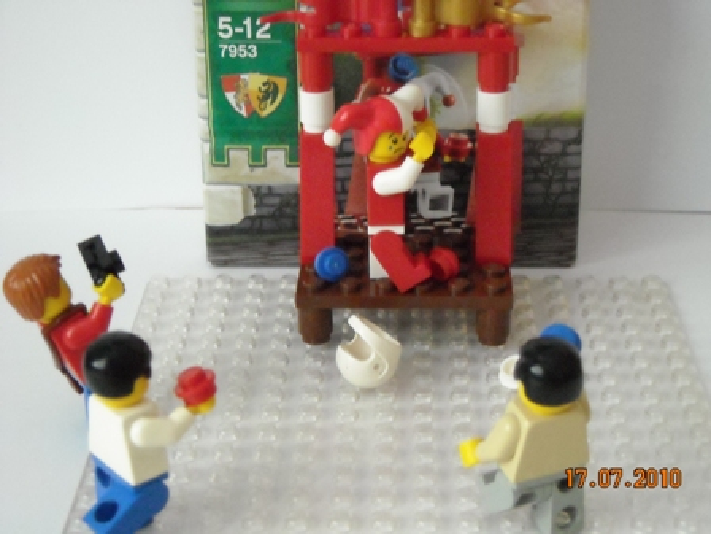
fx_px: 1725
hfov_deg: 23.3
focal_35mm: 84
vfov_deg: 17.6
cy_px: 267
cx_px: 356
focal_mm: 13.73
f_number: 4.1
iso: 800
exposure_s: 1/17
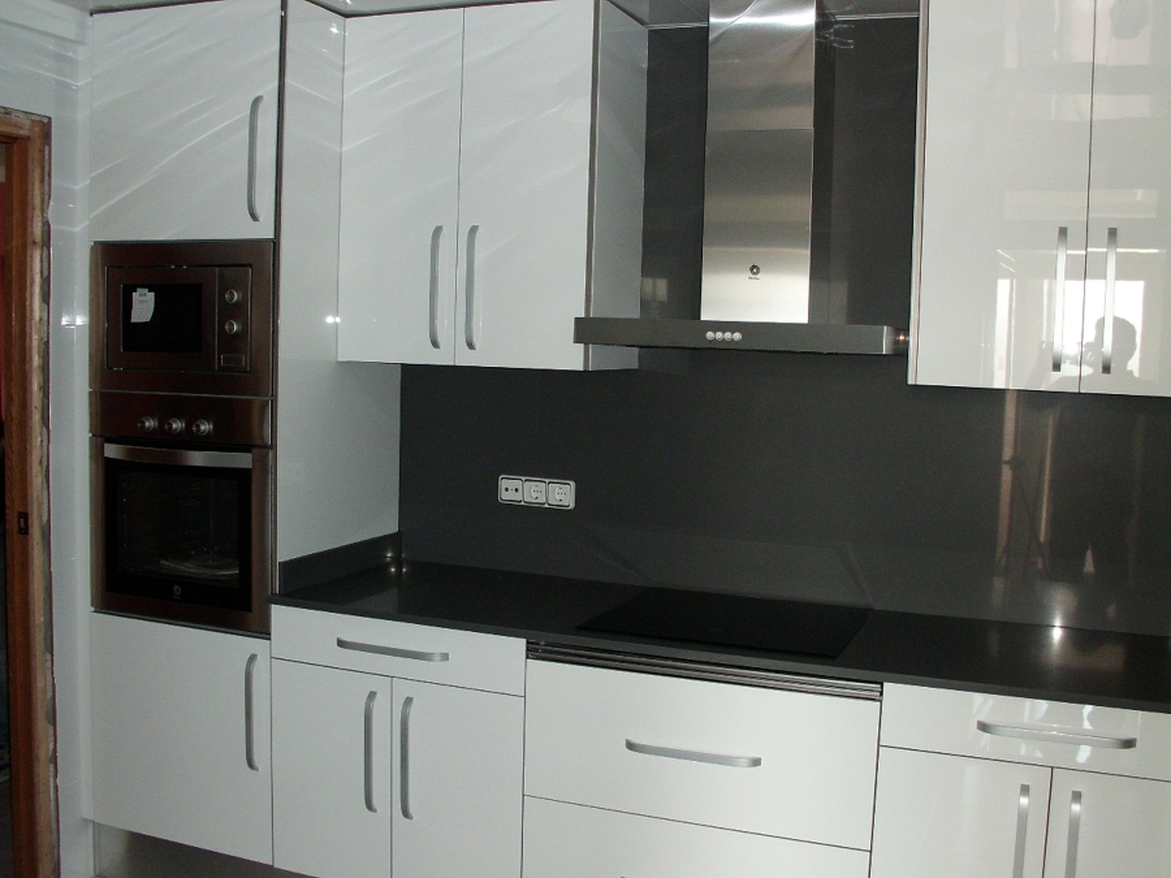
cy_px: 439
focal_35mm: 36
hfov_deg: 51.4
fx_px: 1218
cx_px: 586
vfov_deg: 39.7
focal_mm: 6.3
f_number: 2.9
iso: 200
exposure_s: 1/60
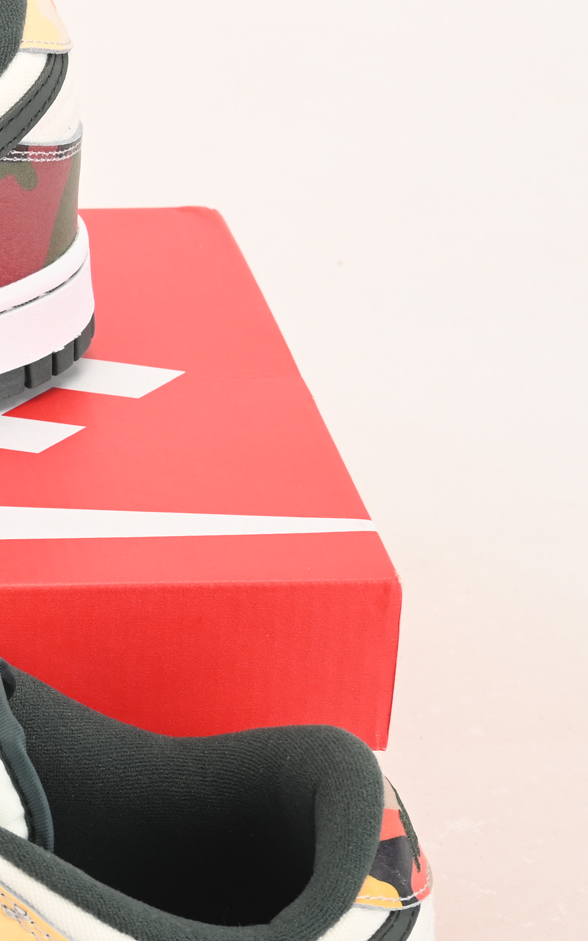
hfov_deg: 10.7
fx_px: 3000
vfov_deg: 17.8
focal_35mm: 117
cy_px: 567
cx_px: -355
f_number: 11
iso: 100
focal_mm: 39
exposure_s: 1/200
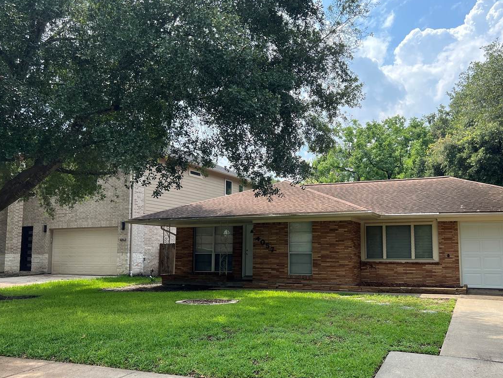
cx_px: 268
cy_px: 205
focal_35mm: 32
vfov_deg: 44.1
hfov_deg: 56.8
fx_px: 465
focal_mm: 5.7
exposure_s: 1/1431
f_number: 1.5
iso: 50
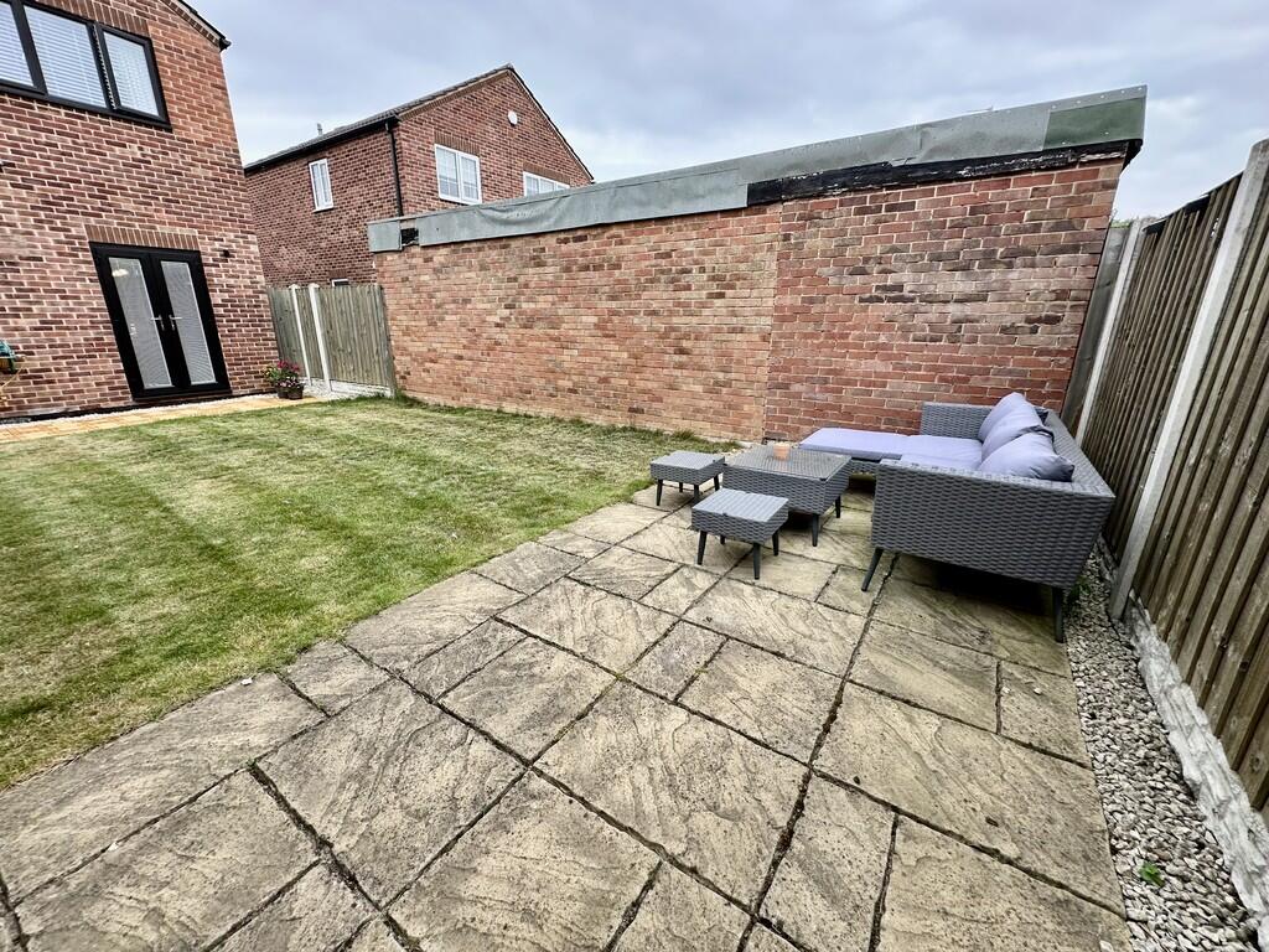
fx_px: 513
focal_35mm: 14
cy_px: 476
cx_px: 634
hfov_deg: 102.1
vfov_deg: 85.7
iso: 40
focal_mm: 2.22
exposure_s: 1/135
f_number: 2.2
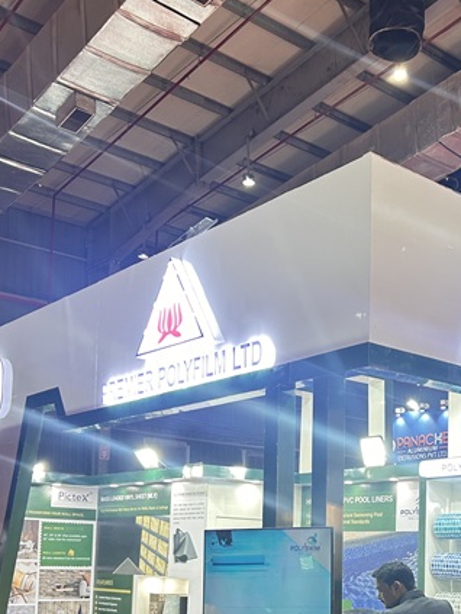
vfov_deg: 37.4
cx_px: 346
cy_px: 498
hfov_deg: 29.2
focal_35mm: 49
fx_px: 870
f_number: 1.5
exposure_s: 1/50
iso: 100
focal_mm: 5.7
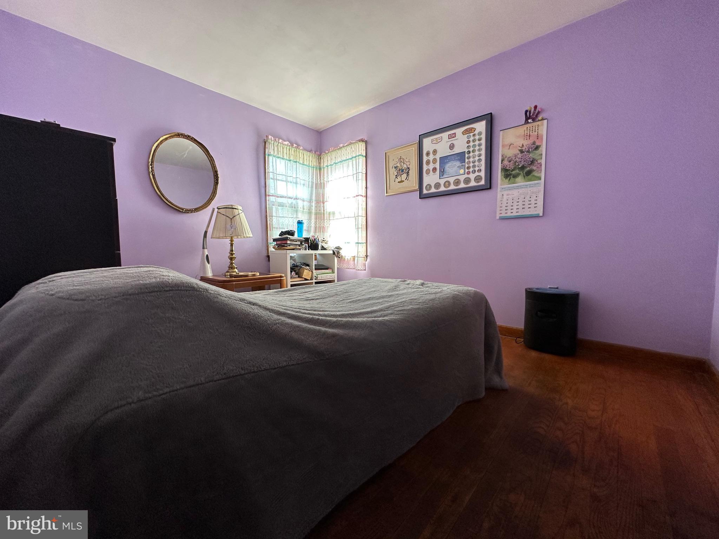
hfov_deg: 102.1
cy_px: 270
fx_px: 291
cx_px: 360
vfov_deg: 85.7
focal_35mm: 14
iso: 125
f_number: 2.2
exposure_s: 1/99
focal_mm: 2.22
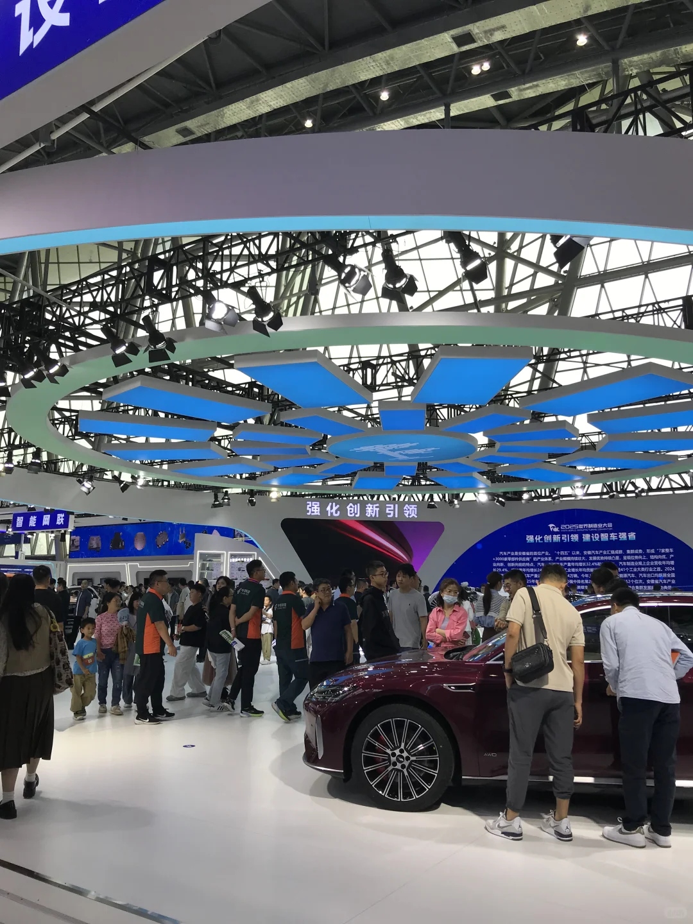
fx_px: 747
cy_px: 462
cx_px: 346
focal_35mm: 28
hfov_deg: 49.7
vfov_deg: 63.4
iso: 20
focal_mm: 3.99
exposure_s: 1/266
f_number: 1.8
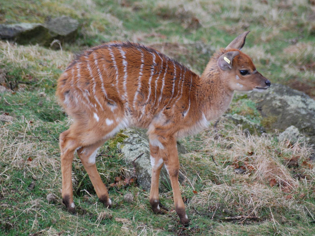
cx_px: 161
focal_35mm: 326
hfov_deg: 6.1
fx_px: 2966
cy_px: 118
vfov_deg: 4.6
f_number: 5.6
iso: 800
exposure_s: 1/200
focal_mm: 200
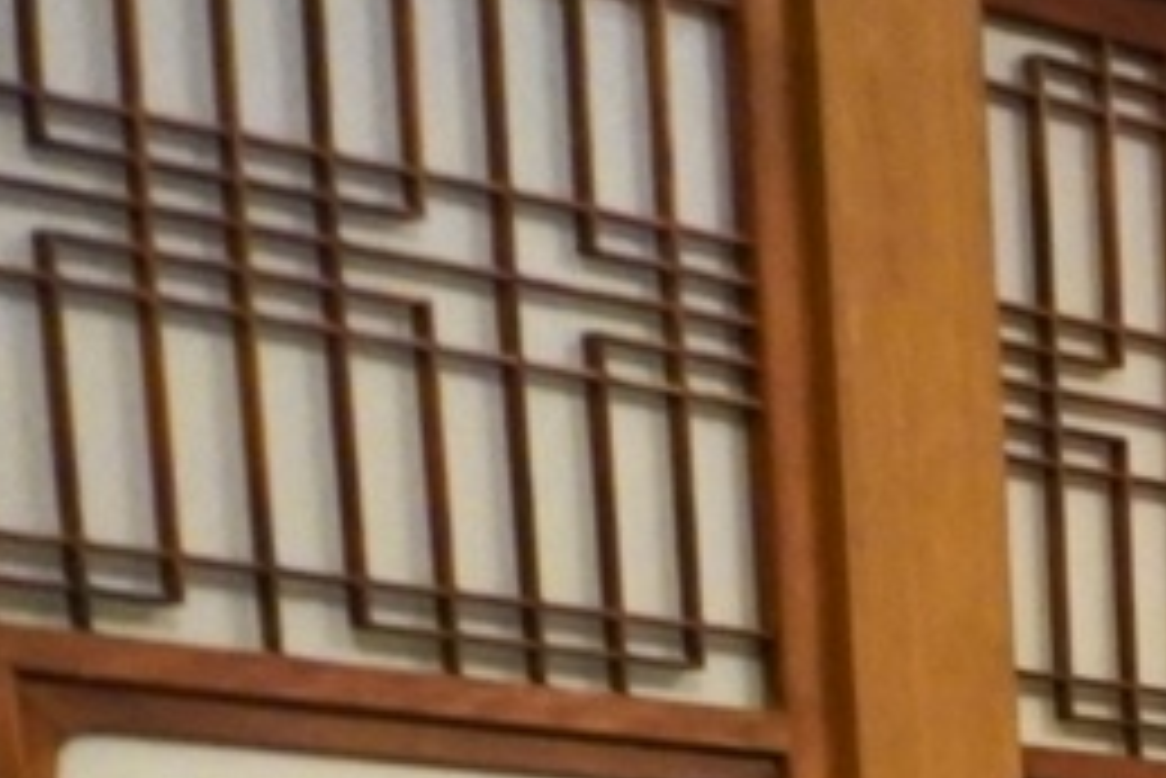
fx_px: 4861
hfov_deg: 10.7
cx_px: 3187
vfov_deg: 8.1
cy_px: 2168
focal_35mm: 150
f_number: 3.5
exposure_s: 1/160
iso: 2500
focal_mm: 16
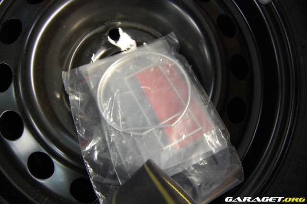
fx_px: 230
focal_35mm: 27
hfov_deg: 67.4
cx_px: 154
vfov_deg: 47.9
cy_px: 102
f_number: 3.5
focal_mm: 18
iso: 800
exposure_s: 1/30
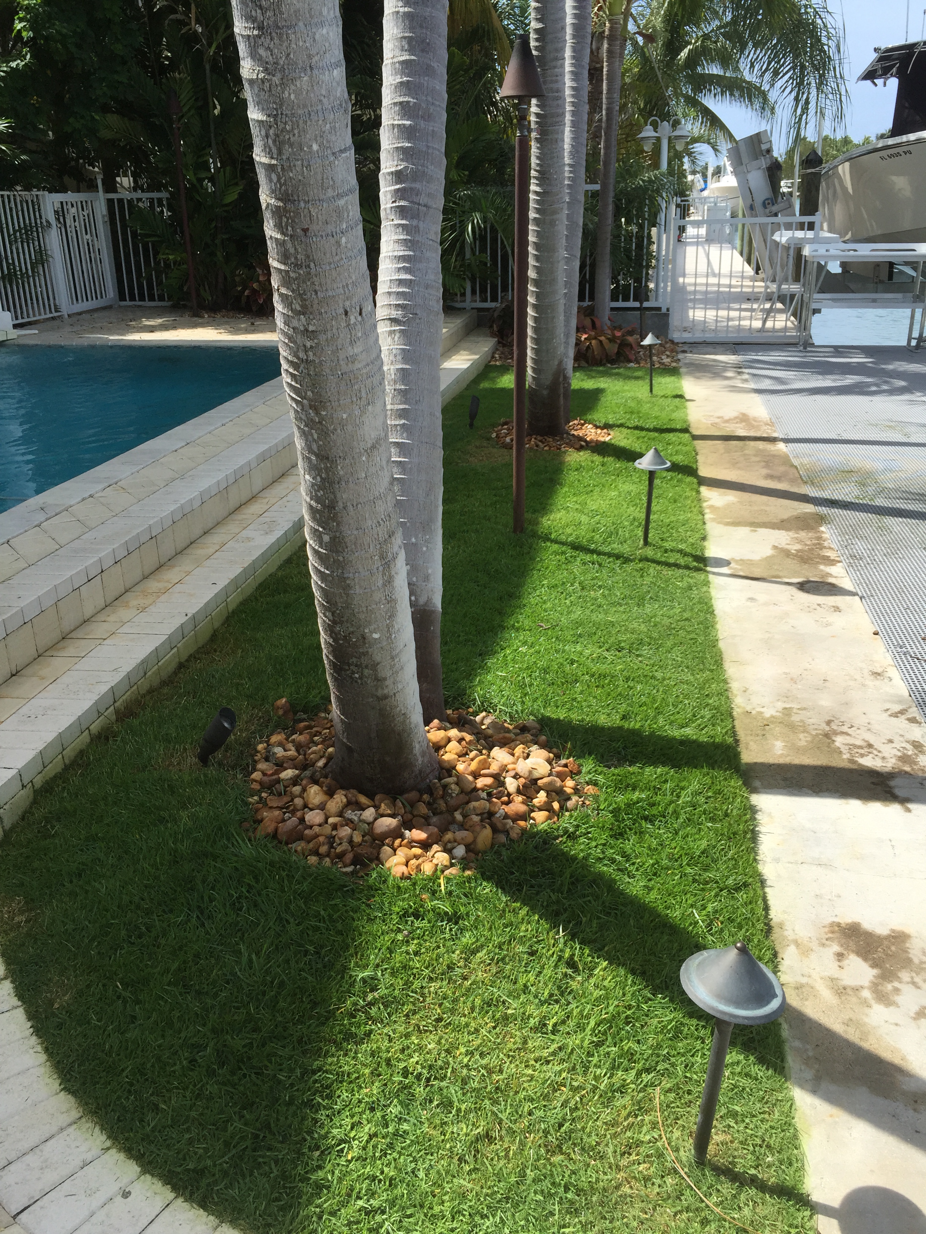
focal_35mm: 29
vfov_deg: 61.7
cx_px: 463
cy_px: 617
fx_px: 1034
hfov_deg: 48.2
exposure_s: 1/1319
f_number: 2.2
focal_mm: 4.15
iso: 32
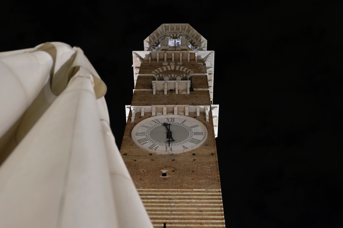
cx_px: 172
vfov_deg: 27.5
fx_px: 467
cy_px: 114
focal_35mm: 49
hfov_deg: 40.3
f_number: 5
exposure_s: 1/2.8
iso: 1600
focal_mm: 32.5
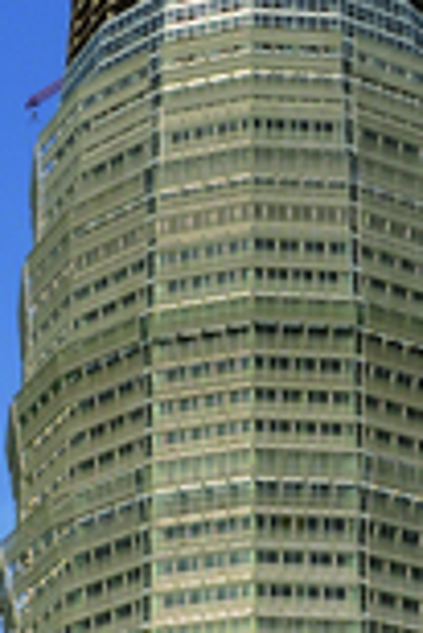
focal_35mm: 117
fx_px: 2057
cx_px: 82
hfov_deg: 11.7
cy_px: 469
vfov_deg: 17.4
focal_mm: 20
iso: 400
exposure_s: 1/400
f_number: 11
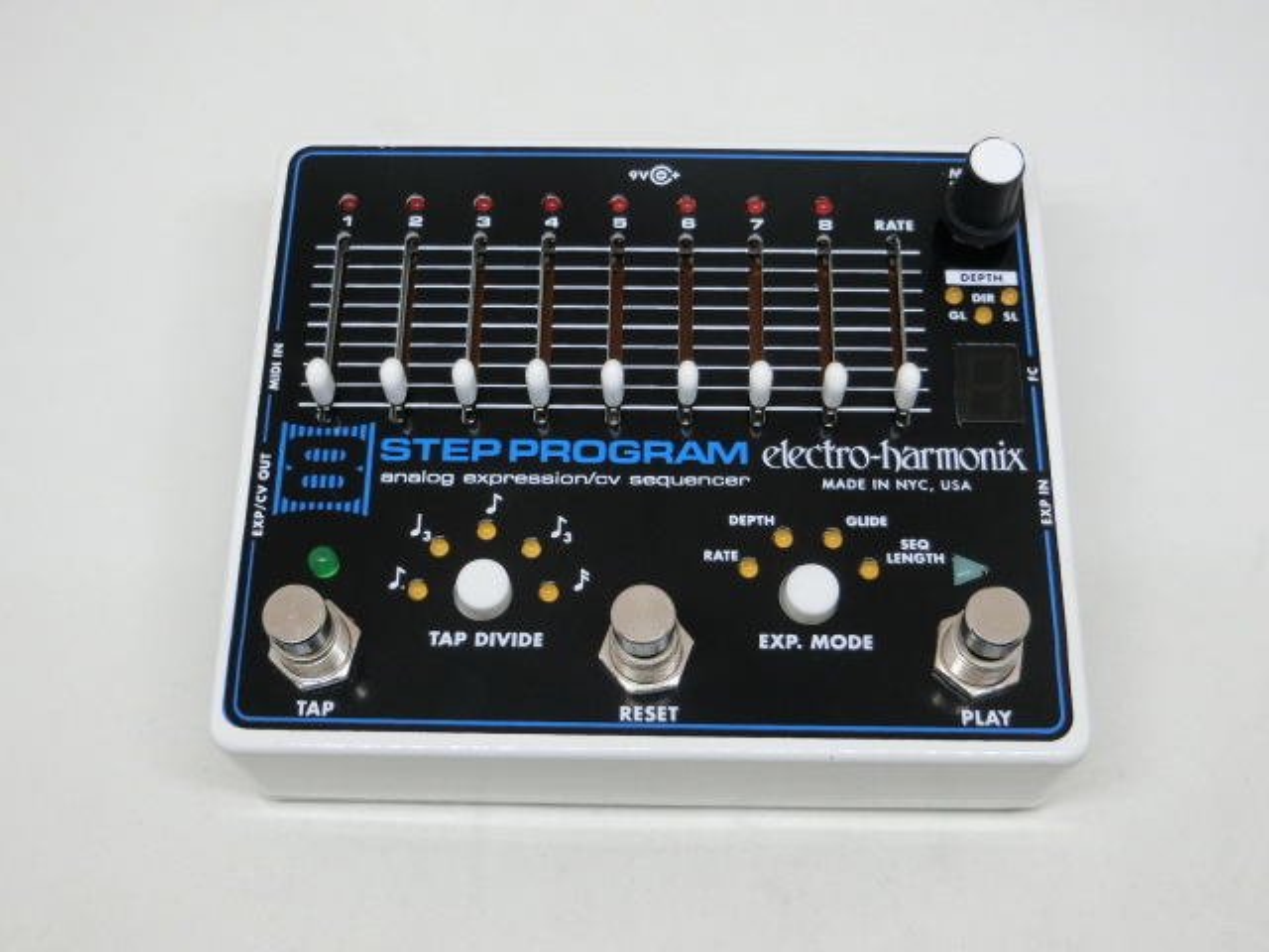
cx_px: 634
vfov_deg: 32.2
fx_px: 1650
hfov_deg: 42.1
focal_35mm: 45
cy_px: 476
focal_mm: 8
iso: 250
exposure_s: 1/125
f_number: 4.4
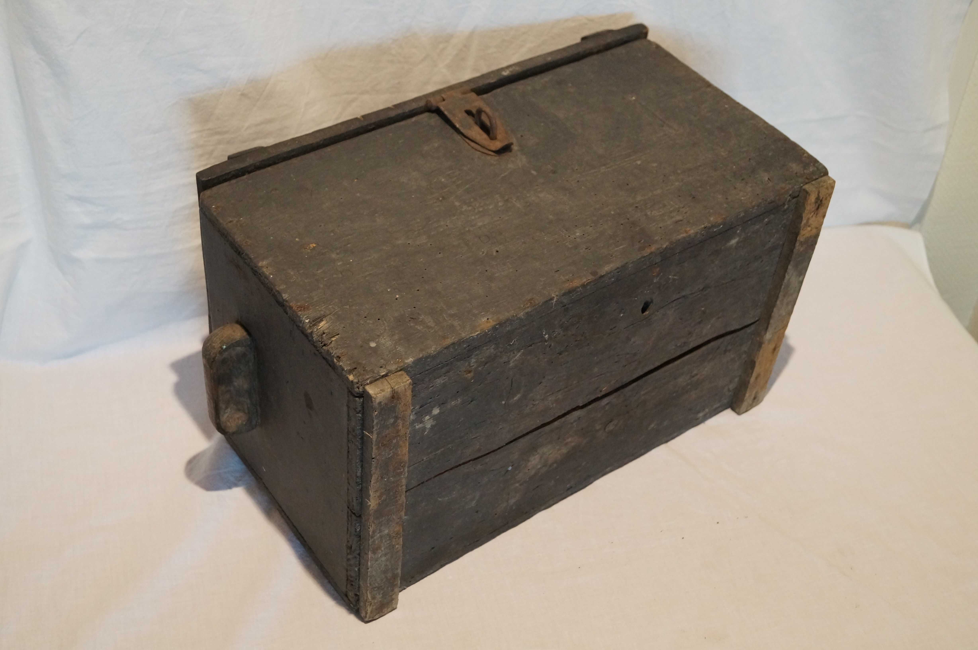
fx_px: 1221
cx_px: 489
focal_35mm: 45
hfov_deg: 43.6
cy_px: 325
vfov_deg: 29.8
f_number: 4.5
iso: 2000
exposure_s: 1/60
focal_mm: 30
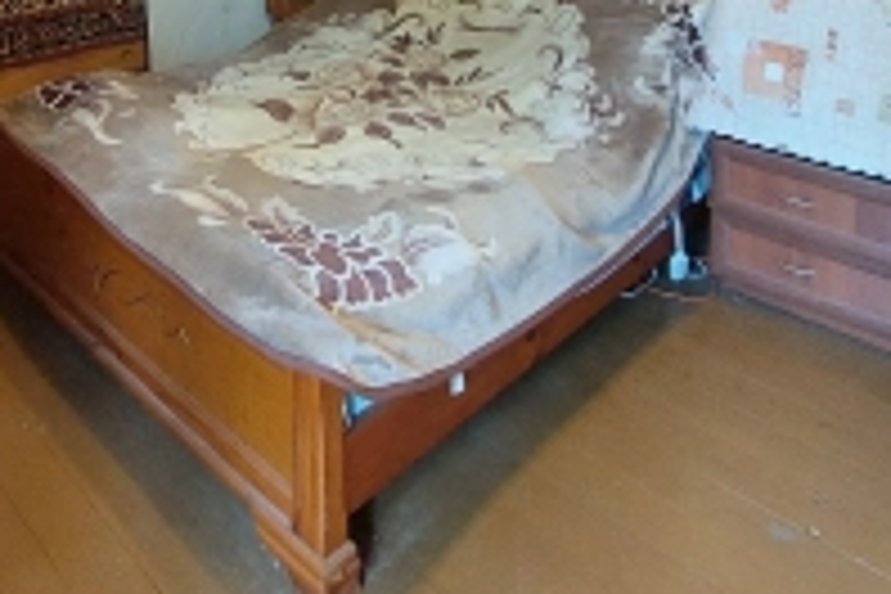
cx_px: 299
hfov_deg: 57.5
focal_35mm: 32
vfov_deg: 33.2
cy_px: -126
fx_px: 792
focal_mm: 1.74
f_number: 2.2
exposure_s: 1/25
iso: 400
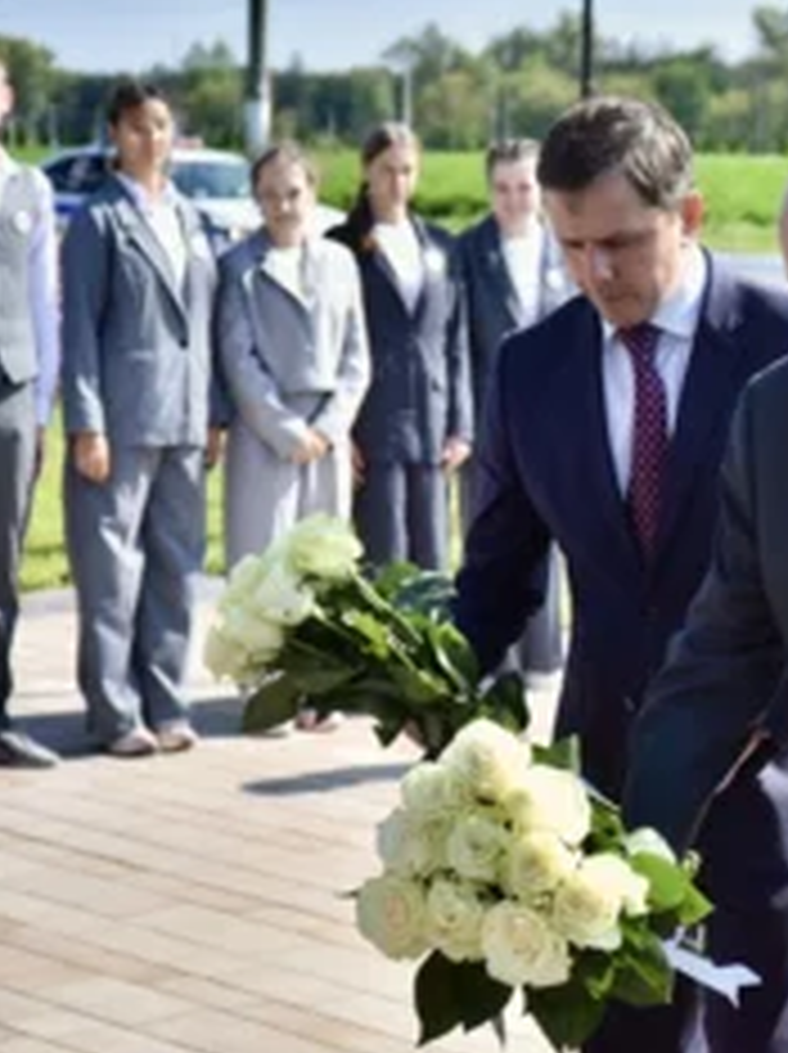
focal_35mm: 107
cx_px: 892
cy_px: 524
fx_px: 3254
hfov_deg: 13.5
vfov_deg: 18.4
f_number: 5.6
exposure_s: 1/3200
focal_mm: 65
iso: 640
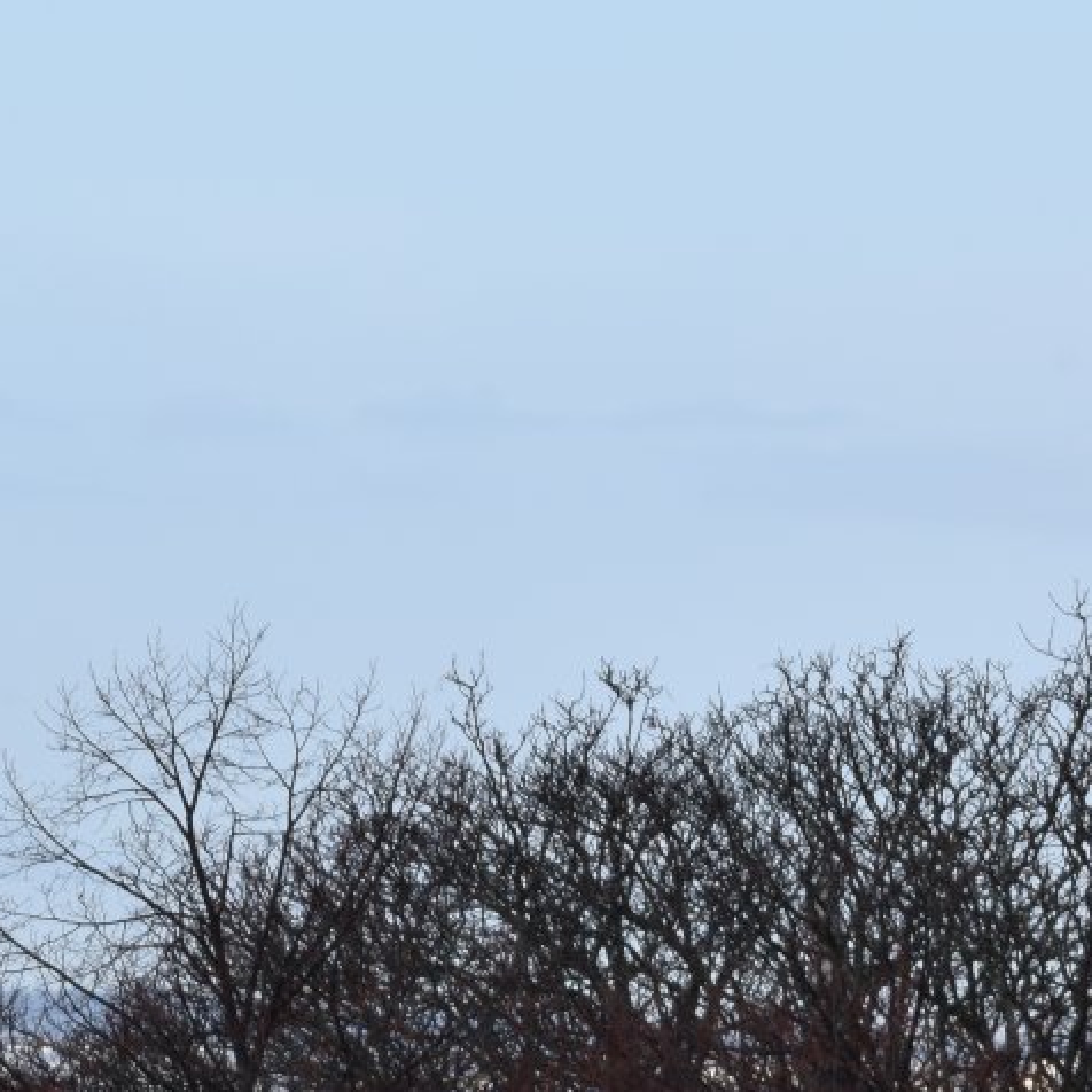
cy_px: 485
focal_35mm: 557
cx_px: -624
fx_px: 19880
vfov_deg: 3.1
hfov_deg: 3.1
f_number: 20
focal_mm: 130
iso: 100
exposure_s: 1/25
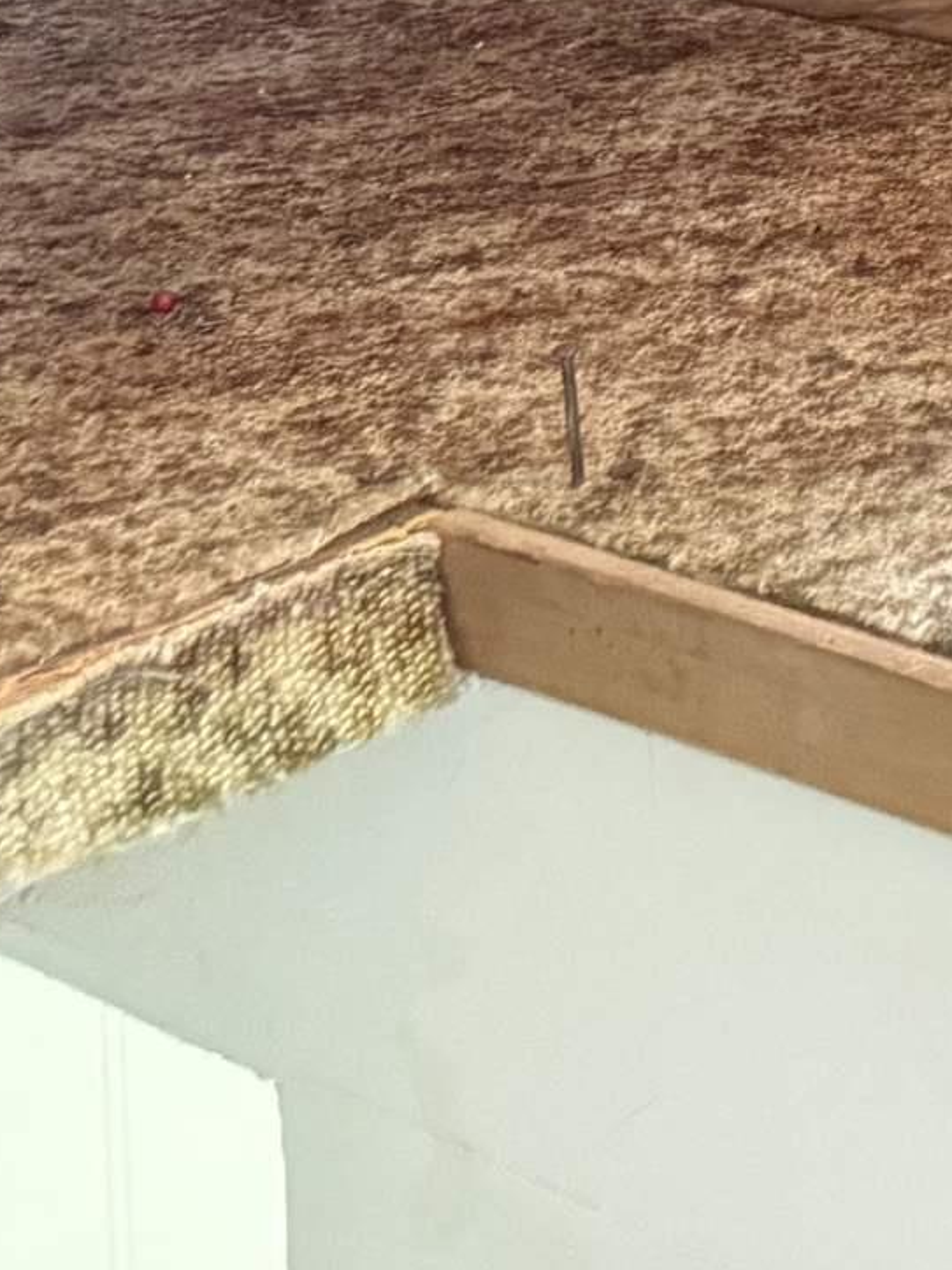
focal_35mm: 102
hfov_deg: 11.7
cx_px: 2334
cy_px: -722
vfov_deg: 17.1
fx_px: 3741
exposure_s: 1/60
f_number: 1.78
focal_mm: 6.76
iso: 800
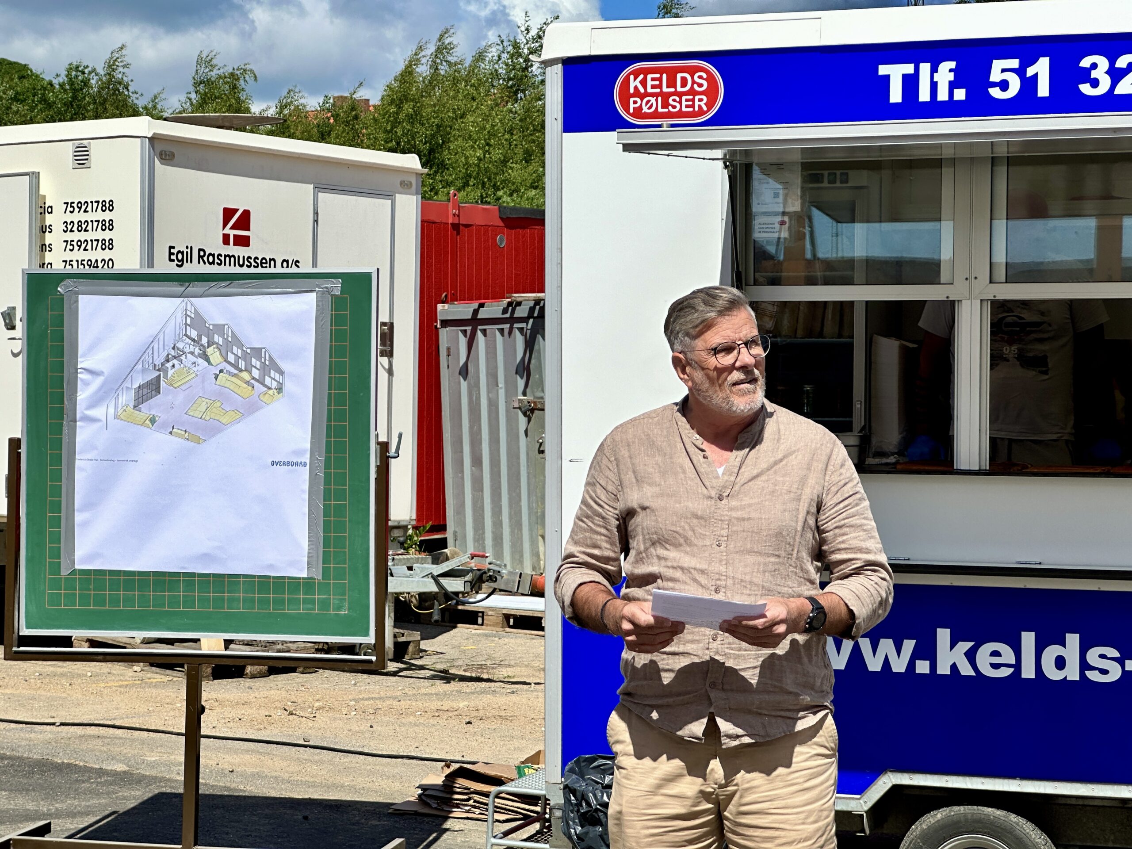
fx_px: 2518
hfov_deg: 25.3
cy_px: 424
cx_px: 566
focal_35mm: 77
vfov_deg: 19.1
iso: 32
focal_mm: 9
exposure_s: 1/1410
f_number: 2.8
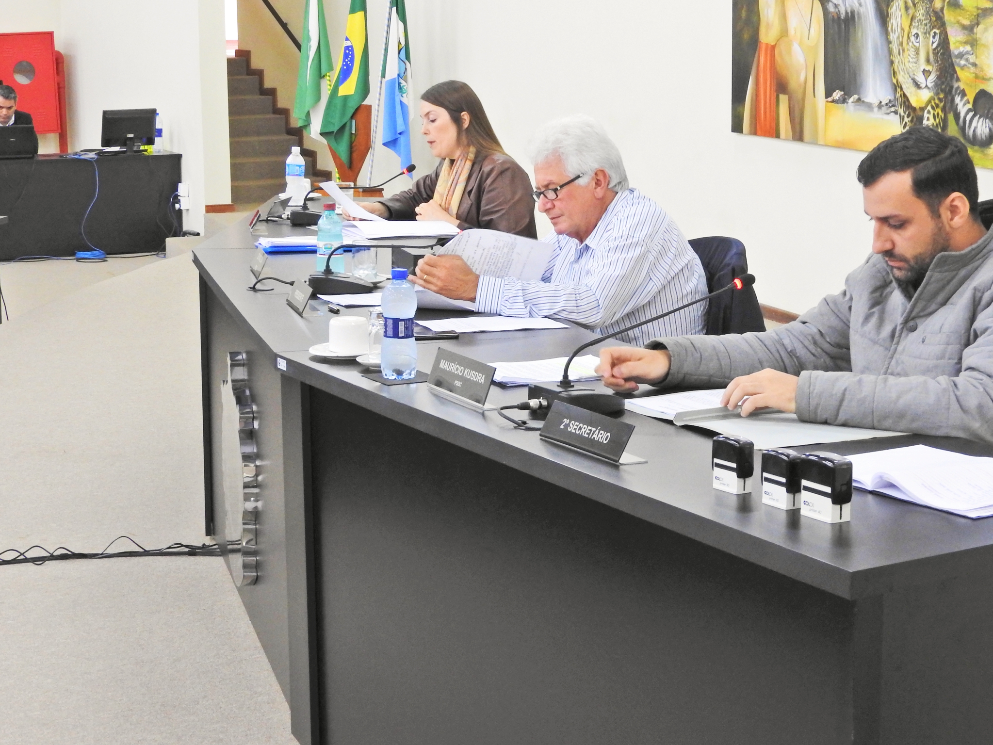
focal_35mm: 75
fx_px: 2152
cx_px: 545
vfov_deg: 19.6
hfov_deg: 26.0
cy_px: 344
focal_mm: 11.6
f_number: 4.8
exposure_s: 1/8
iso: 640
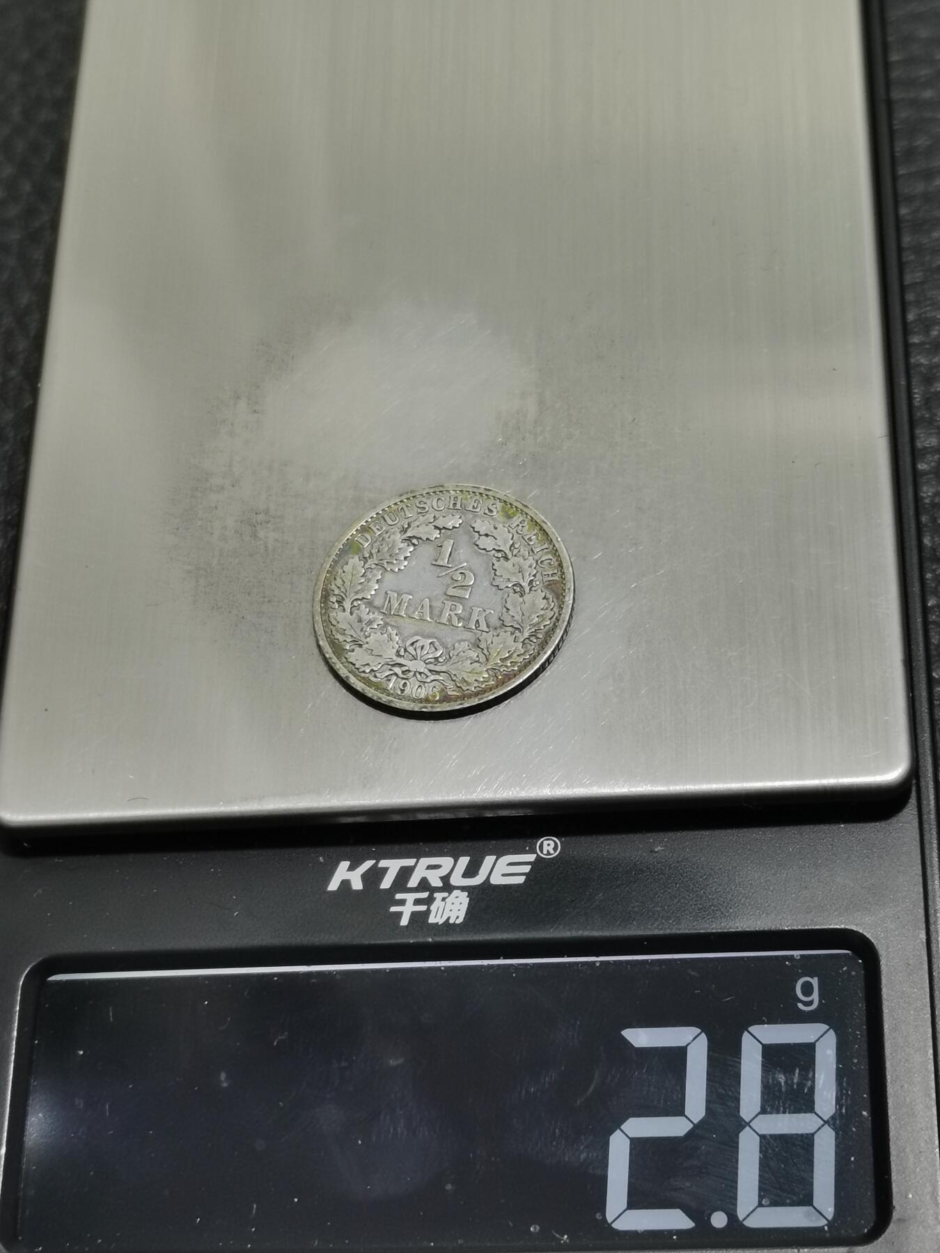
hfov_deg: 20.7
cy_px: 626
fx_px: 2571
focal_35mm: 71
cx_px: 470
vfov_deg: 27.4
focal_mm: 5.58
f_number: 1.8
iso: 80
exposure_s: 1/100
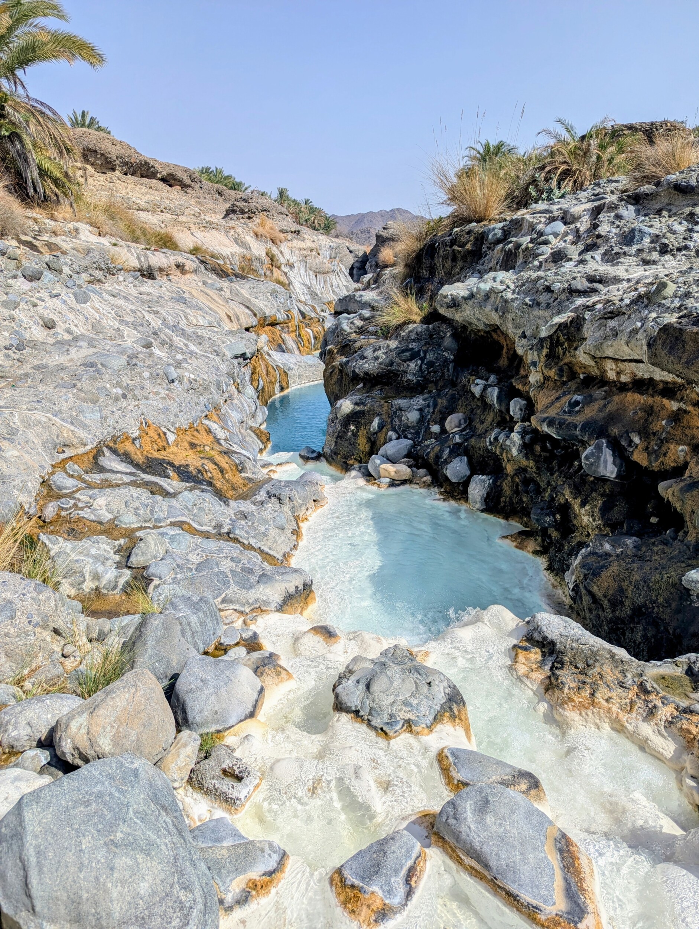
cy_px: 464
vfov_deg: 71.5
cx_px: 350
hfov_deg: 56.9
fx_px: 645
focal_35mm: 24
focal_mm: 6.81
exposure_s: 1/3333
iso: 46
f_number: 1.85
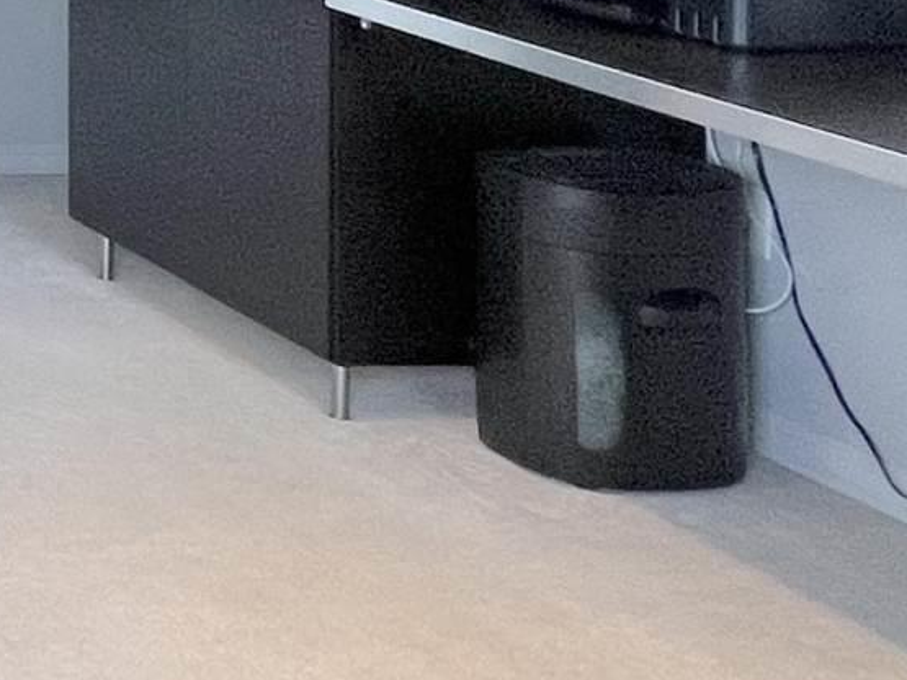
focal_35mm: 72
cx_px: -1067
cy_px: -445
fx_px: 1886
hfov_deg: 16.8
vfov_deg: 17.5
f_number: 1.8
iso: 125
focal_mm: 1.57
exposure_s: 1/120
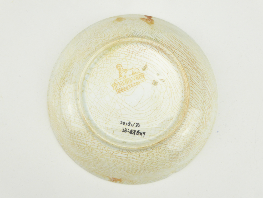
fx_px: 357
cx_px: 132
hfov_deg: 40.4
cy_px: 99
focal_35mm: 47
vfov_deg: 30.9
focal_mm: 8.4
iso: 200
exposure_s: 1/50
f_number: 8
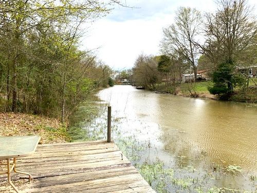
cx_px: 128
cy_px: 96
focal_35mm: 26
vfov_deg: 53.1
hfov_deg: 67.3
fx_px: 193
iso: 25
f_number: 1.8
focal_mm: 4.25
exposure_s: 1/1661
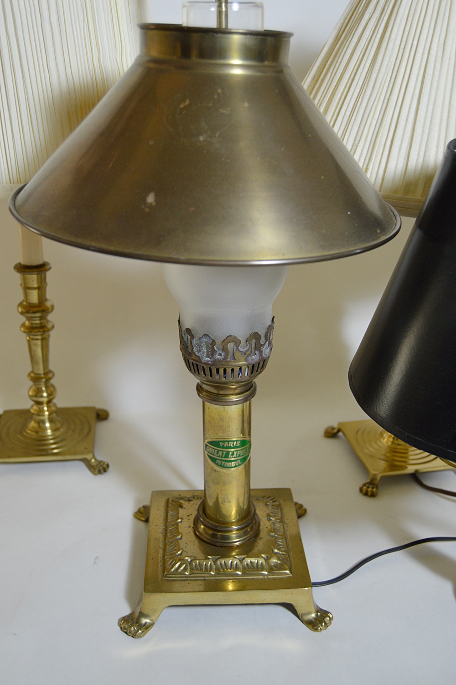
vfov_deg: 55.1
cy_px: 342
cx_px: 228
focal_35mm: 34
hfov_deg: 38.3
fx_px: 657
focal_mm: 23
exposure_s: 1/60
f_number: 4
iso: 400
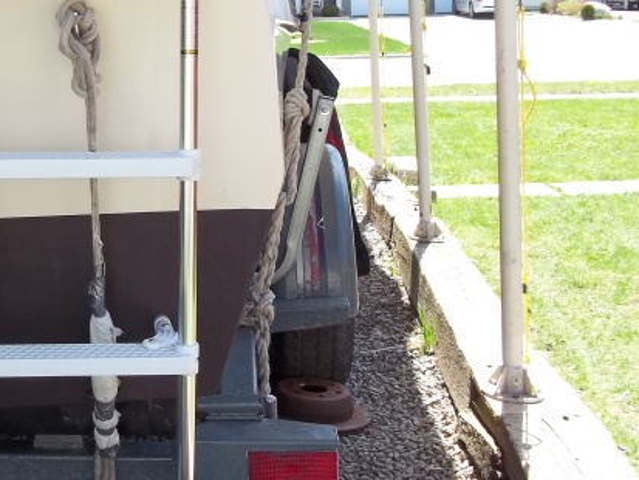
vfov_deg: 23.6
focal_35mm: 62
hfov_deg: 29.7
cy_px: 167
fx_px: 1145
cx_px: 45
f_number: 2.9
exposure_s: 1/250
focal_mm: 5.7
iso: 64
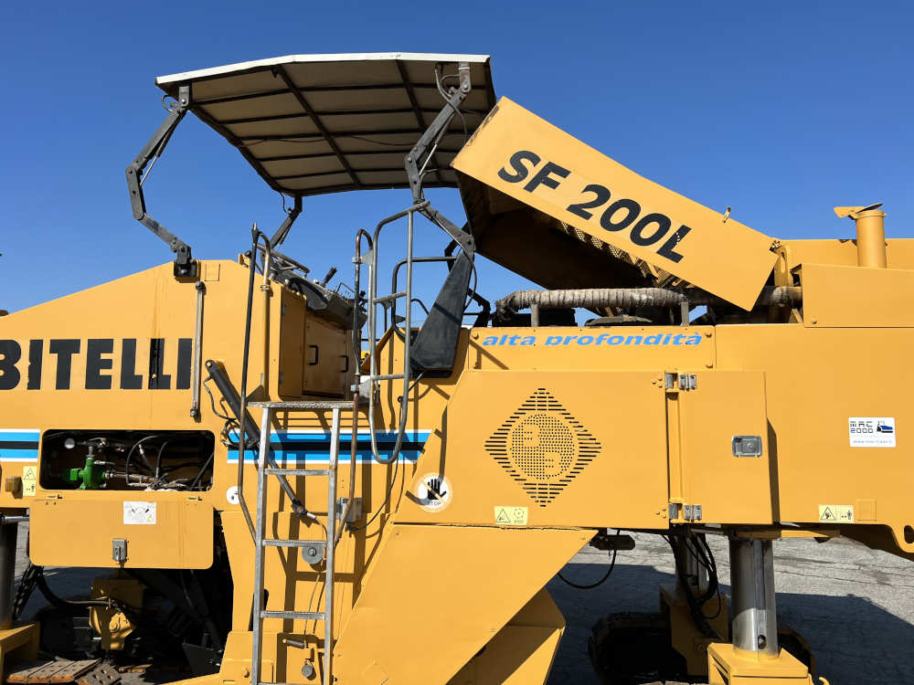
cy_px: 342
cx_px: 457
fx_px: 687
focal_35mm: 26
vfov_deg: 53.1
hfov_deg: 67.3
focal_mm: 5.7
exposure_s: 1/5587
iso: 50
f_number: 1.5
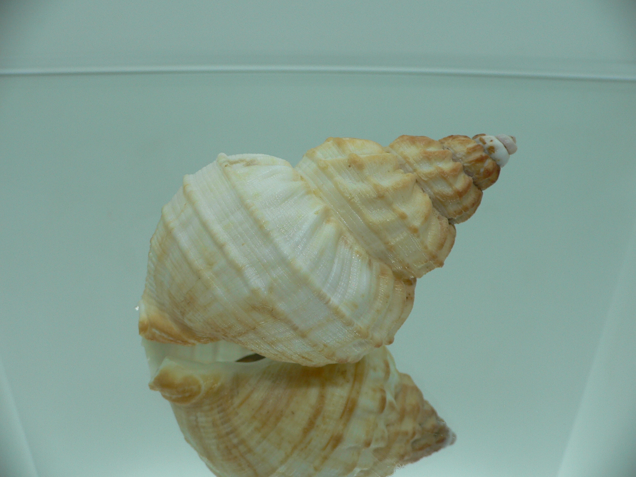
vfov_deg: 40.7
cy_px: 238
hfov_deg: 52.6
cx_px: 318
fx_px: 643
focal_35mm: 35
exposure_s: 1/80
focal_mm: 4.6
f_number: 2.8
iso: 80
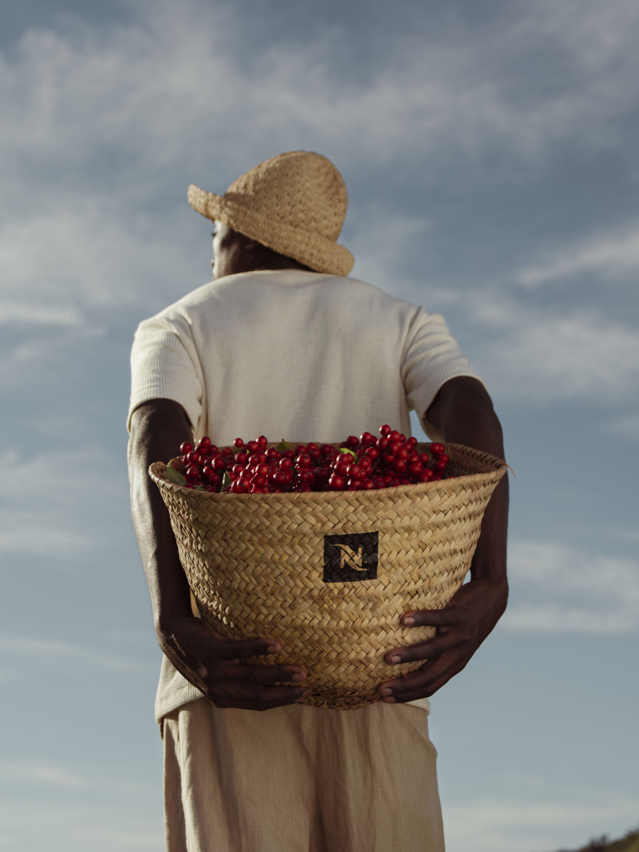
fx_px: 1477
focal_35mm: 60
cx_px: 324
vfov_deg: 32.2
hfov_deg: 24.4
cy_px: 433
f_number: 7.1
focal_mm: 75
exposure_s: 1/320
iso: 100
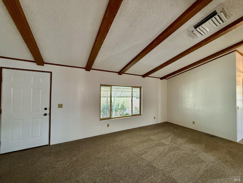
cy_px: 92
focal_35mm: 14
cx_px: 122
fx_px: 98
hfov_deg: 102.1
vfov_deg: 85.7
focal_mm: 2.22
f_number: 2.2
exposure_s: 1/120
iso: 400
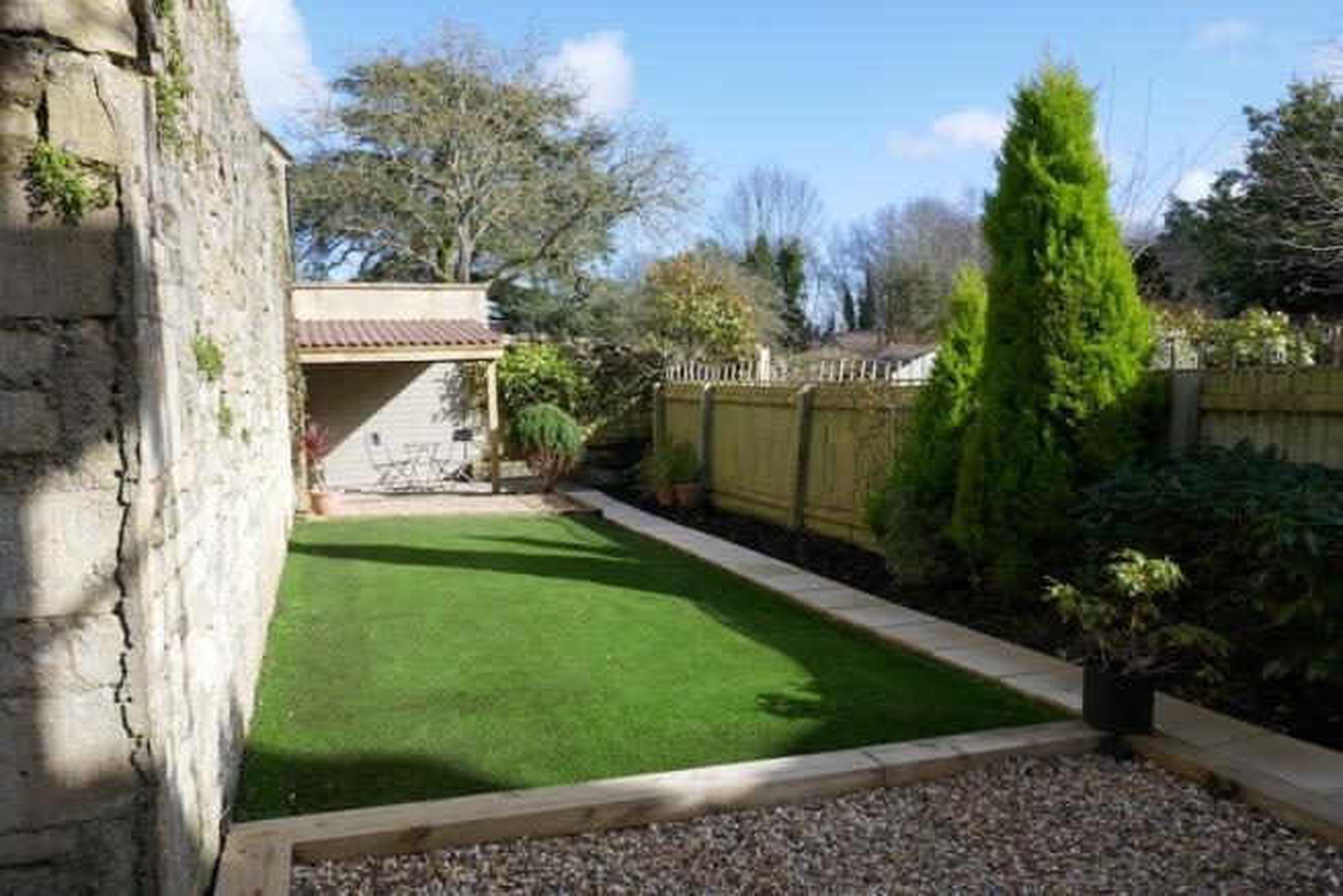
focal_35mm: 25
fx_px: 933
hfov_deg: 71.5
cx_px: 672
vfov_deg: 51.3
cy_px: 448
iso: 125
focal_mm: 9.1
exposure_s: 1/125
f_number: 8
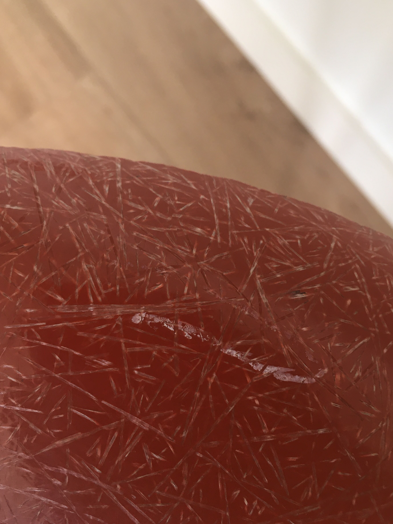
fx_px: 484
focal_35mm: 32
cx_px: 200
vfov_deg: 56.8
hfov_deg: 44.2
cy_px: 247
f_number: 2.2
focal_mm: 4.15
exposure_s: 1/33
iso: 80
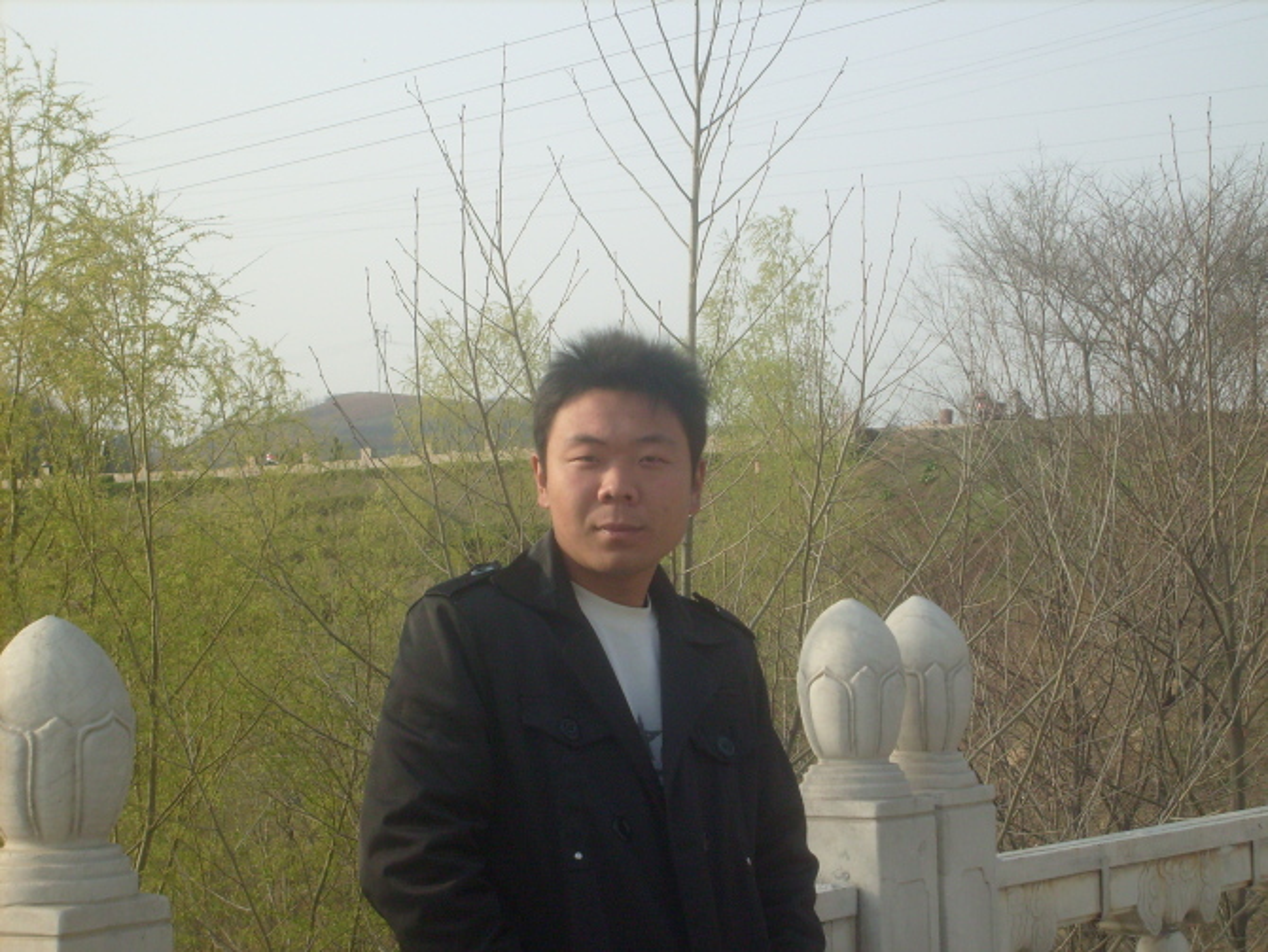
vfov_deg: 18.2
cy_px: 476
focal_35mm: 81
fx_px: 2968
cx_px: 634
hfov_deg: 24.1
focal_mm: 13.7
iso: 80
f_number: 4.2
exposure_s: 1/500
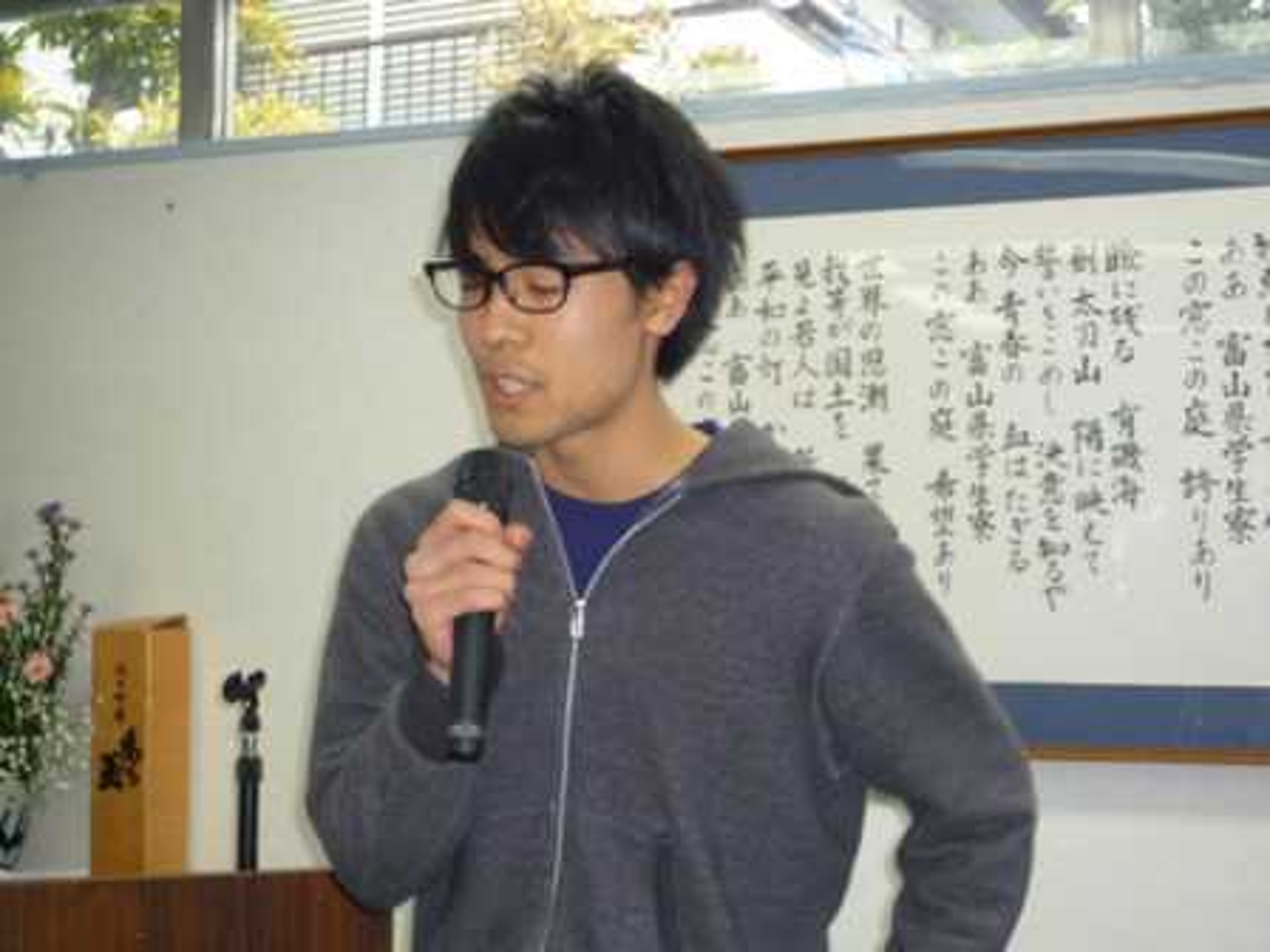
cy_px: 476
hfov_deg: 32.7
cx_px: 635
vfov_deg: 24.8
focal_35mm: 59
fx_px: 2165
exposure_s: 1/40
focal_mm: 10.4
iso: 320
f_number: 4.7
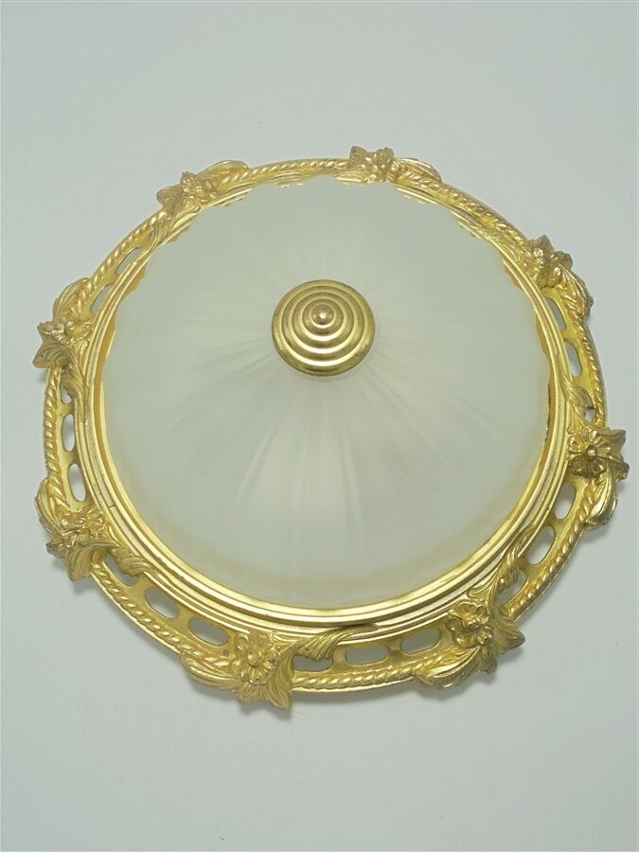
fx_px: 837
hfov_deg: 41.8
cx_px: 320
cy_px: 426
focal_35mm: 34
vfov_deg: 54.0
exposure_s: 1/100
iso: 100
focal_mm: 6.1
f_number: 4
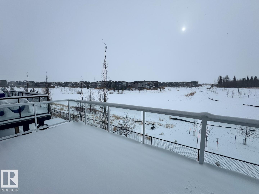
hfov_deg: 102.1
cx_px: 130
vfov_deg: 85.7
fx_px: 105
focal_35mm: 14
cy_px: 97
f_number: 2.2
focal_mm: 2.22
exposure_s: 1/3717
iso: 50
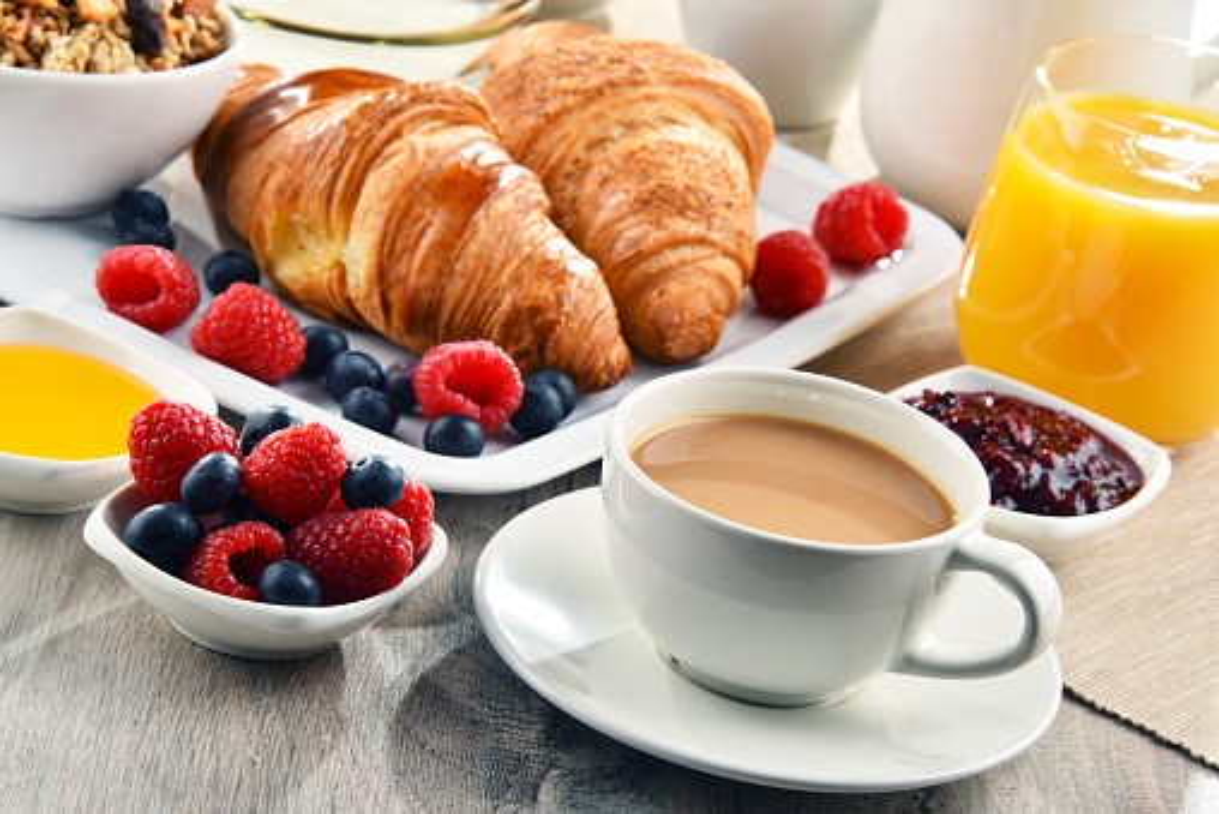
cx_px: 610
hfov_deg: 11.4
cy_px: 407
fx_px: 6096
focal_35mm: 180
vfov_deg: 7.6
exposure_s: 1/125
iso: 100
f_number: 14
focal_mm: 180
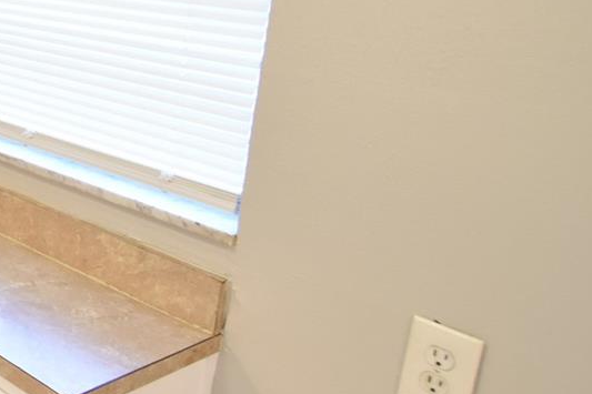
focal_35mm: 45
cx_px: -185
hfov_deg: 32.3
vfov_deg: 29.0
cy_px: 65
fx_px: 740
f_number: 3.5
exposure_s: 1/30
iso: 800
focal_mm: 10
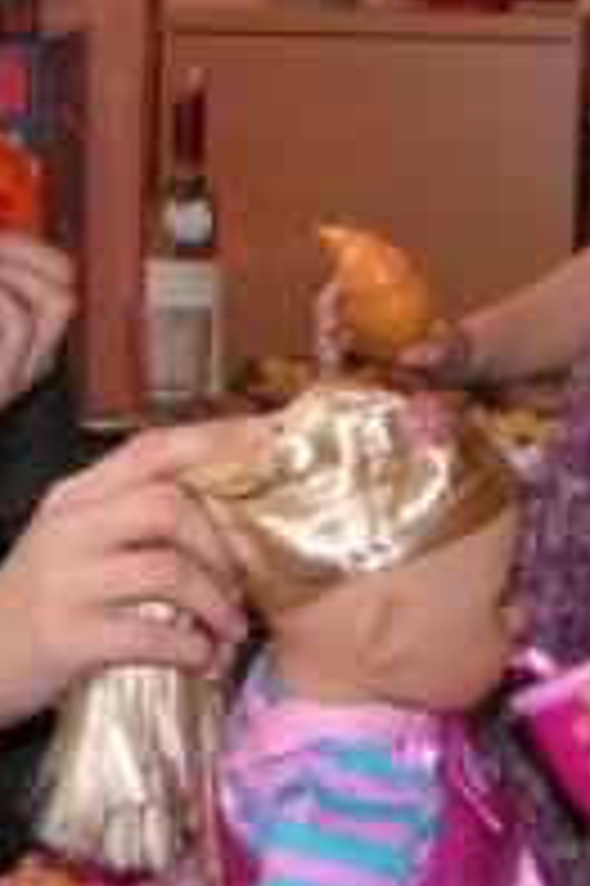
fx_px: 2216
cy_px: 283
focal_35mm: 90
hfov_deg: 15.2
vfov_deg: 22.5
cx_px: 248
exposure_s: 1/40
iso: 200
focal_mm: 5.8
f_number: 2.8
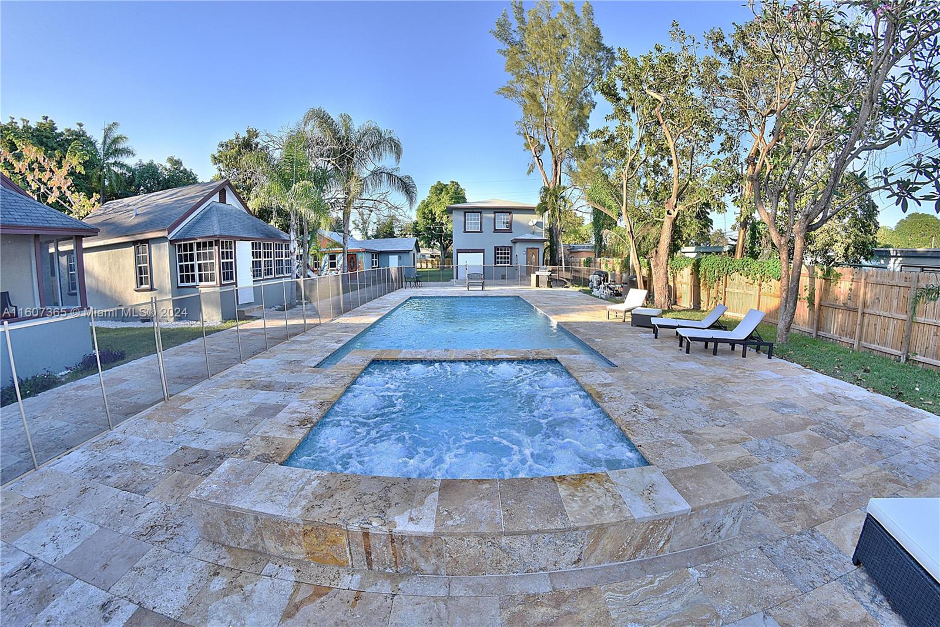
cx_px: 470
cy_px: 314
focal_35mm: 12
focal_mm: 8
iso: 400
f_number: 8
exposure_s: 1/500
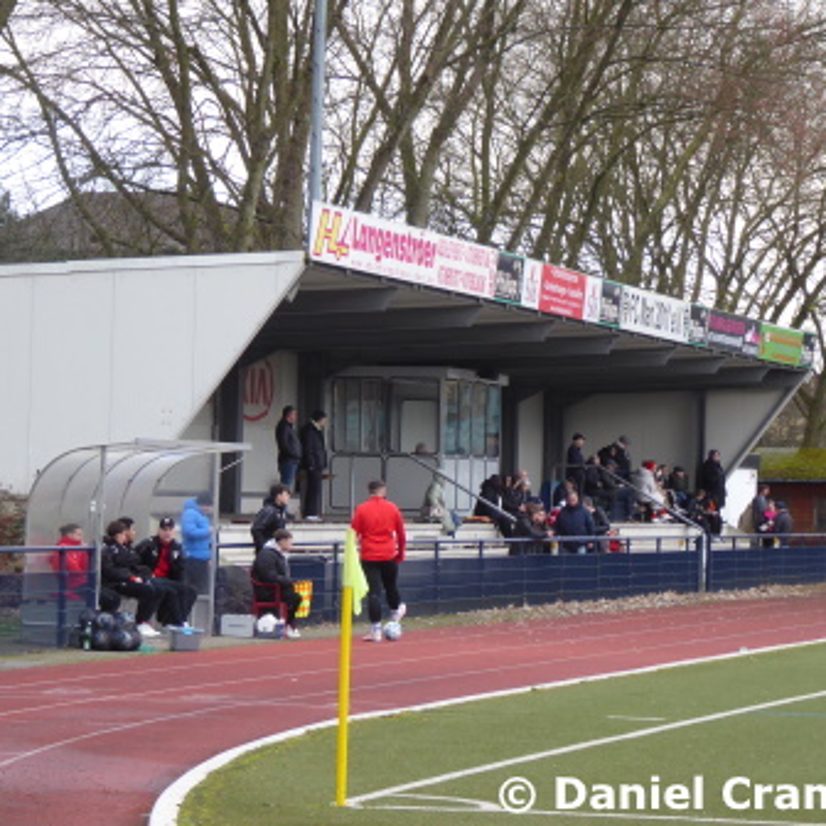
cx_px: 364
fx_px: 3968
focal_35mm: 147
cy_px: 413
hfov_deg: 11.9
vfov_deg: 11.9
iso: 250
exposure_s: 1/60
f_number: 5.2
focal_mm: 22.3
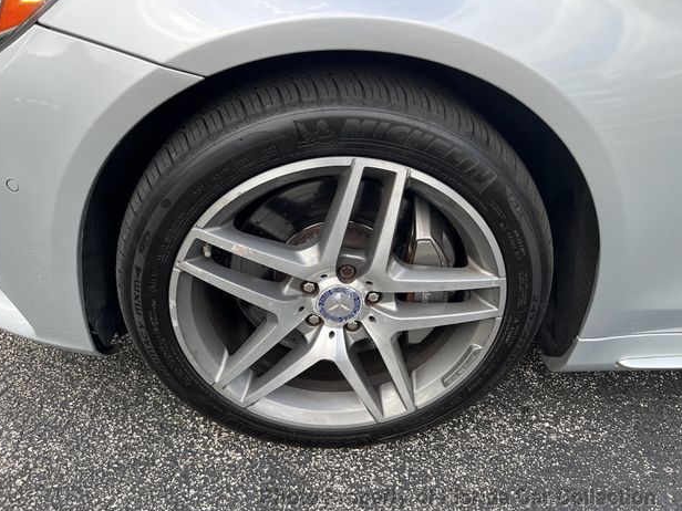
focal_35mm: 27
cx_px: 338
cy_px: 256
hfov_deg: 65.3
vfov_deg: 51.4
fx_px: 532
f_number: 1.5
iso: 50
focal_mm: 5.7
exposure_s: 1/539
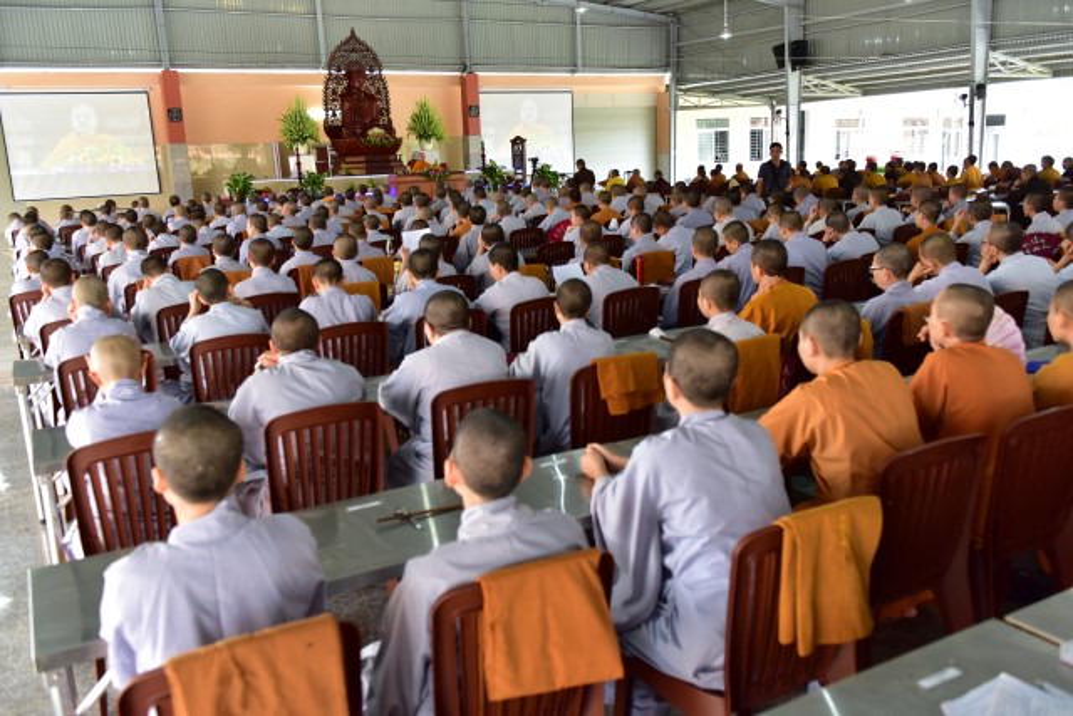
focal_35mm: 32
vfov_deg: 41.1
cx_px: 536
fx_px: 954
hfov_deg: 58.7
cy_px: 358
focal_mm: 32
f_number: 4
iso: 1250
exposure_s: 1/125
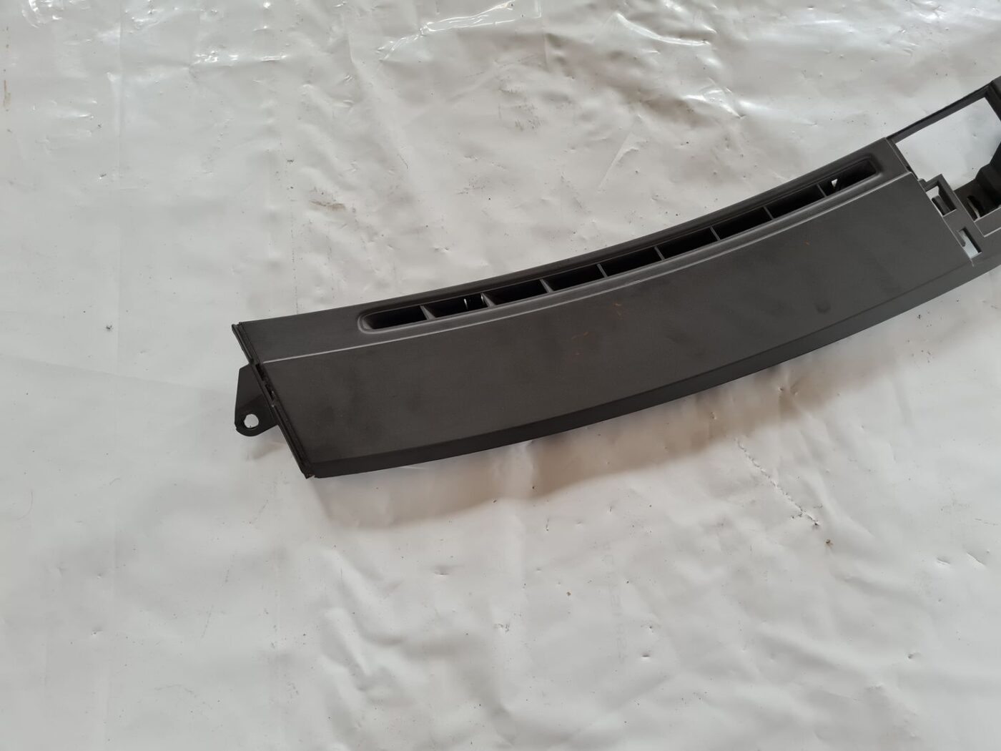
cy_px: 376
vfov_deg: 53.1
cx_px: 500
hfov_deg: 67.3
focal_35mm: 26
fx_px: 752
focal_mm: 5.4
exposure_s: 1/120
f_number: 1.8
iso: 200
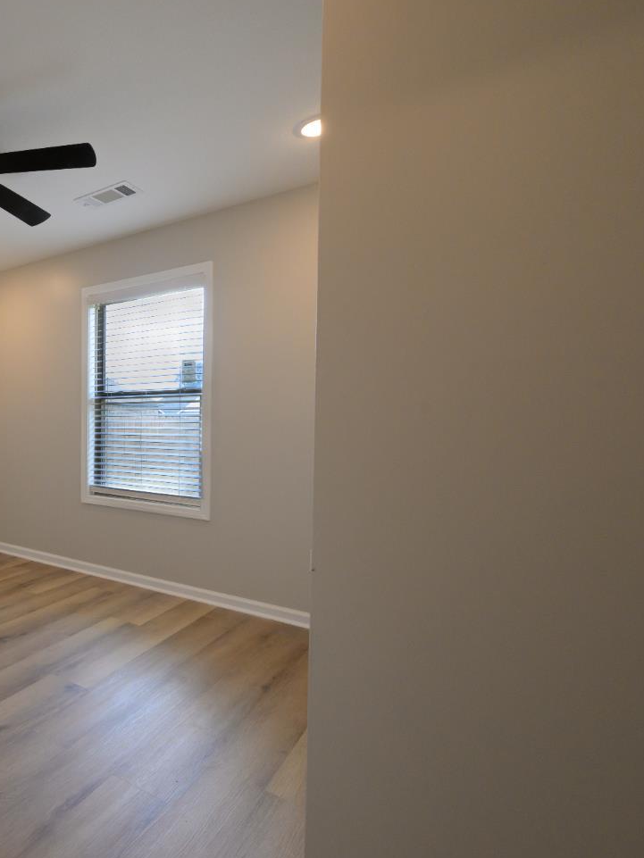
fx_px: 521
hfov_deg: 52.3
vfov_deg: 79.0
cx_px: 20
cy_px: 437
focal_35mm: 21
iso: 1100
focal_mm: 14
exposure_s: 1/200
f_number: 8
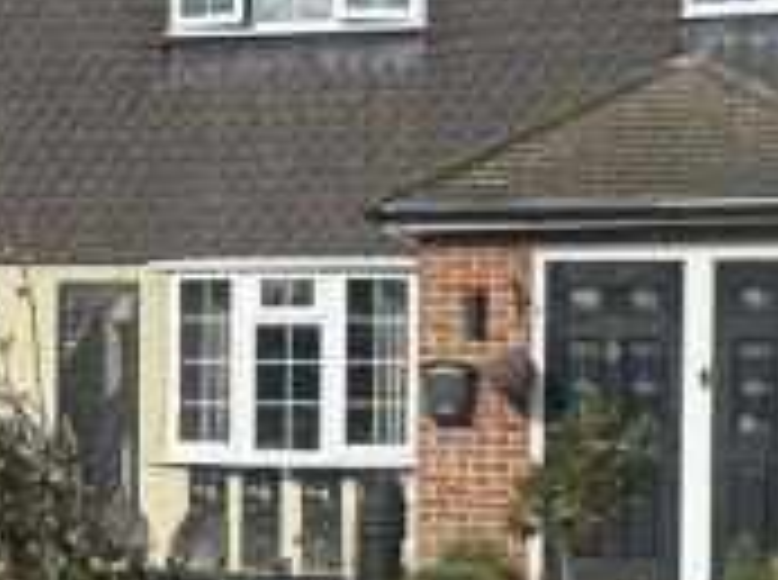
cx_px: 380
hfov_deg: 24.2
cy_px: 389
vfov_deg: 18.1
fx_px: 1817
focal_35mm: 81
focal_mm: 6.86
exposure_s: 1/2732
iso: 80
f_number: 1.78
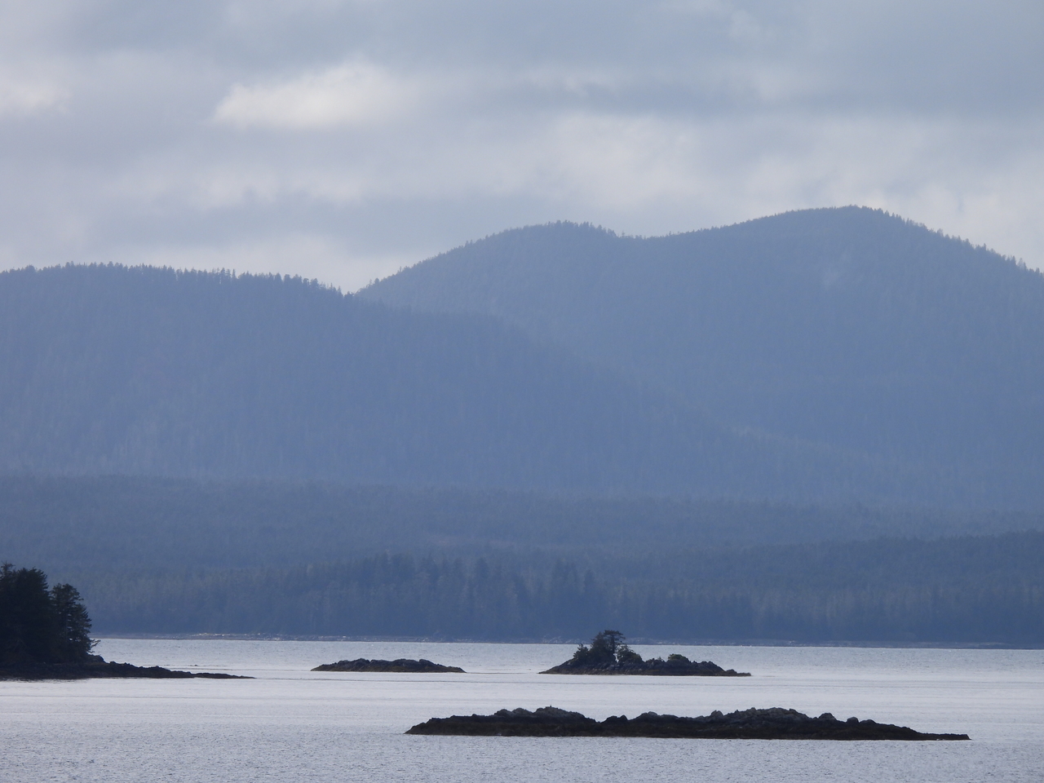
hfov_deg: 4.0
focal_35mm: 500
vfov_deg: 3.0
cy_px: 392
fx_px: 15080
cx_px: 522
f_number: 5
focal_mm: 89.2
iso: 100
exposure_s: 1/1000
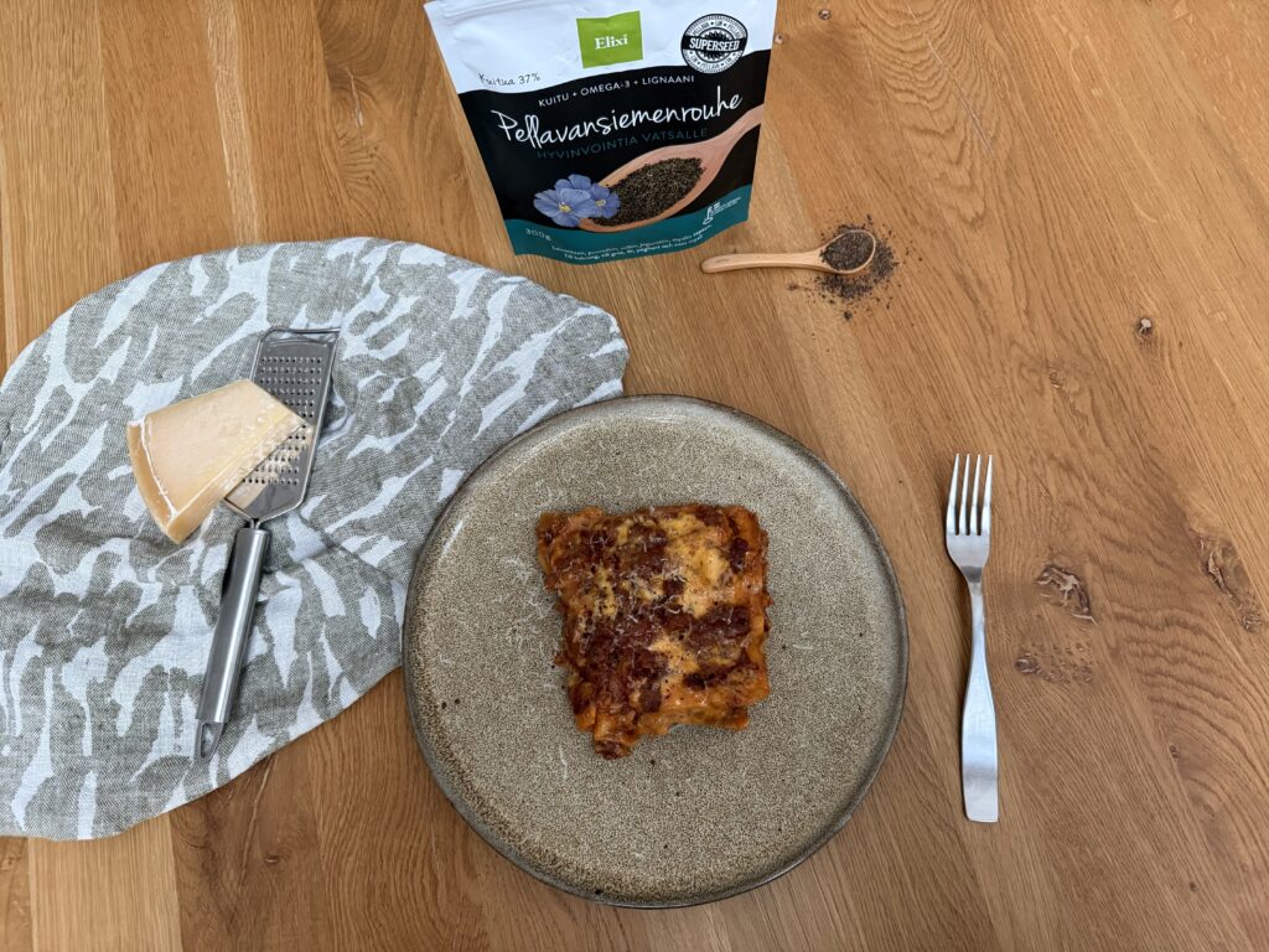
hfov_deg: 71.6
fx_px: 880
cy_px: 476
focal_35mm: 24
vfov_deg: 56.8
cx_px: 634
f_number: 1.78
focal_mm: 6.76
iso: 400
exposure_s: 1/60
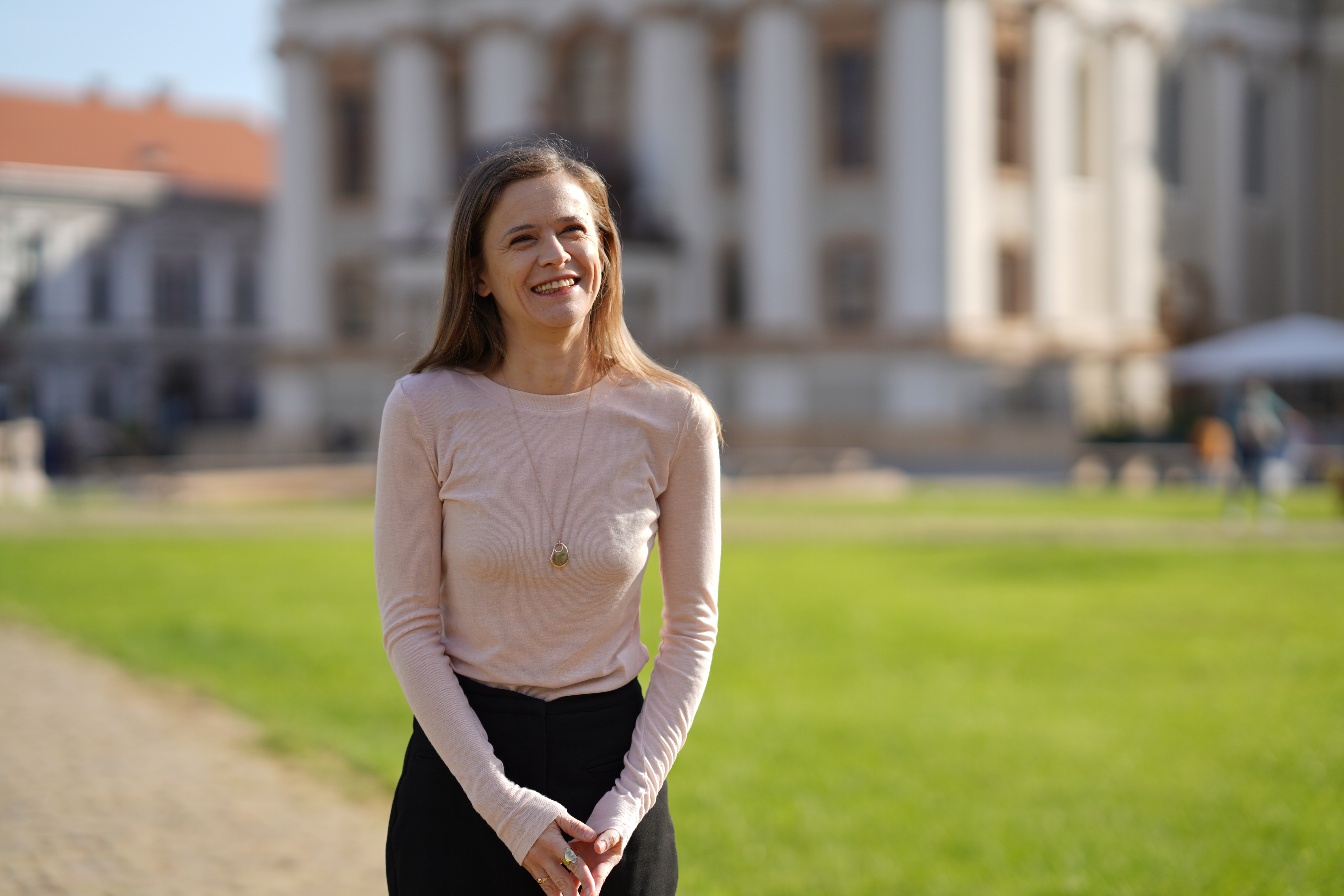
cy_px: 448
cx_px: 672
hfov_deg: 23.9
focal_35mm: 85
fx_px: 3173
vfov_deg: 16.1
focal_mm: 85
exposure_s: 1/3200
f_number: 1.8
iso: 80
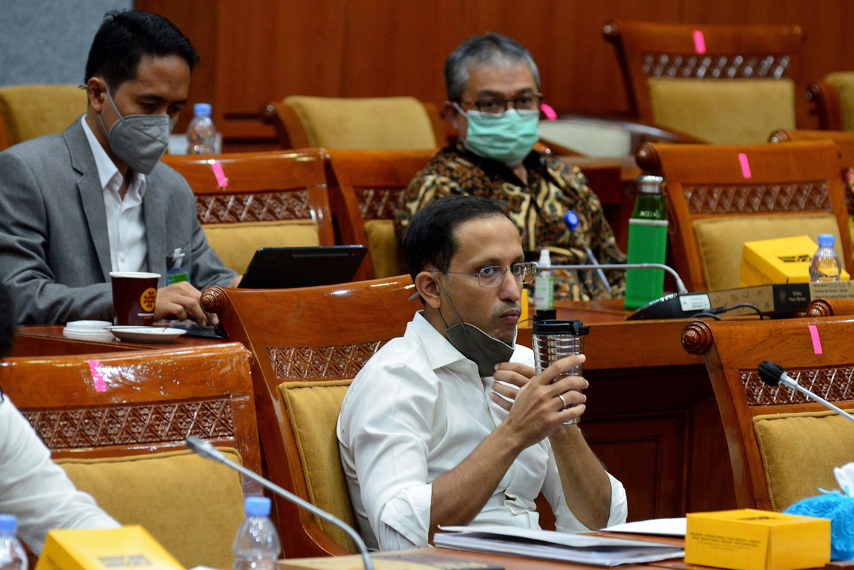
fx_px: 4746
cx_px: 427
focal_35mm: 200
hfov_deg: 10.3
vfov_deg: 6.9
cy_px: 285
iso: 3200
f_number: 6.3
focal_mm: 200
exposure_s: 1/125
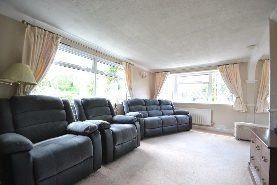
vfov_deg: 77.3
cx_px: 138
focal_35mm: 15
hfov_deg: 100.4
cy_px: 92
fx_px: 115
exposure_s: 1/80
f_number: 4.5
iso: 400
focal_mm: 10
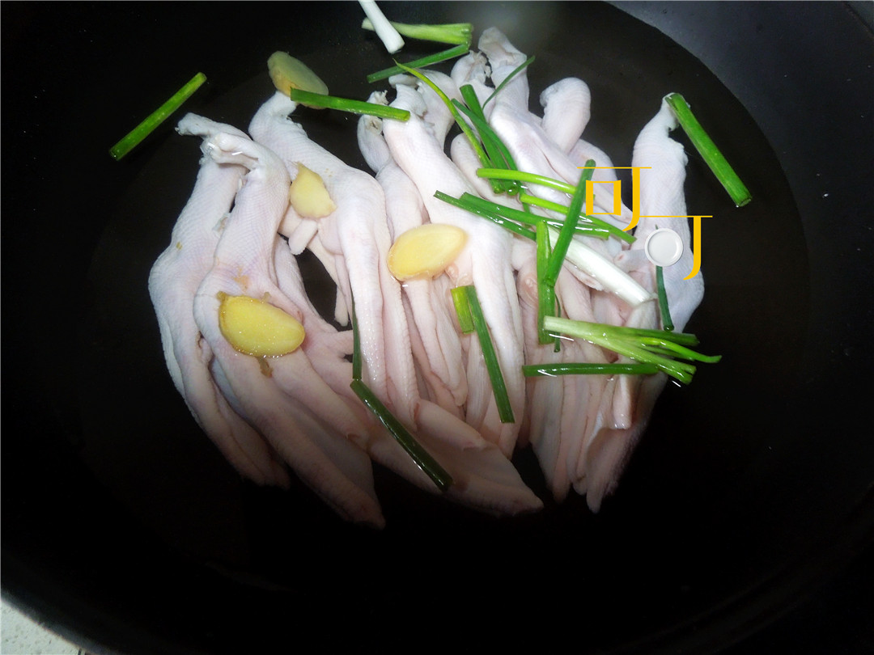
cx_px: 437
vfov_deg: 54.9
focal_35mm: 25
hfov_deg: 69.4
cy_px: 328
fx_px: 631
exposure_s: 1/13
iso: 400
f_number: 3.3
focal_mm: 4.5
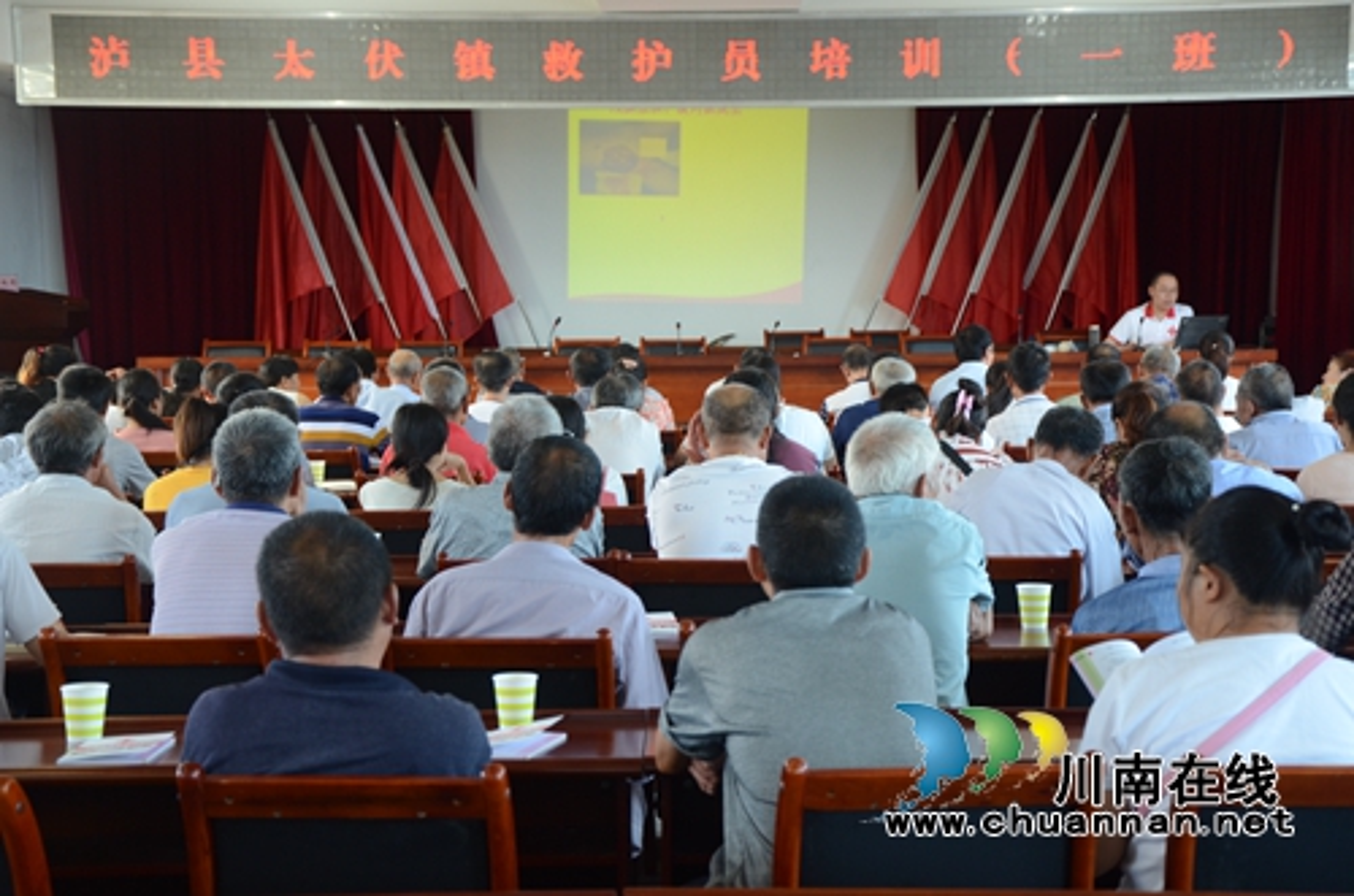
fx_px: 2815
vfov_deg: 18.1
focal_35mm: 75
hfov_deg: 27.0
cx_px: 677
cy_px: 448
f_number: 5
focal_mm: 50
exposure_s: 1/40
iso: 640
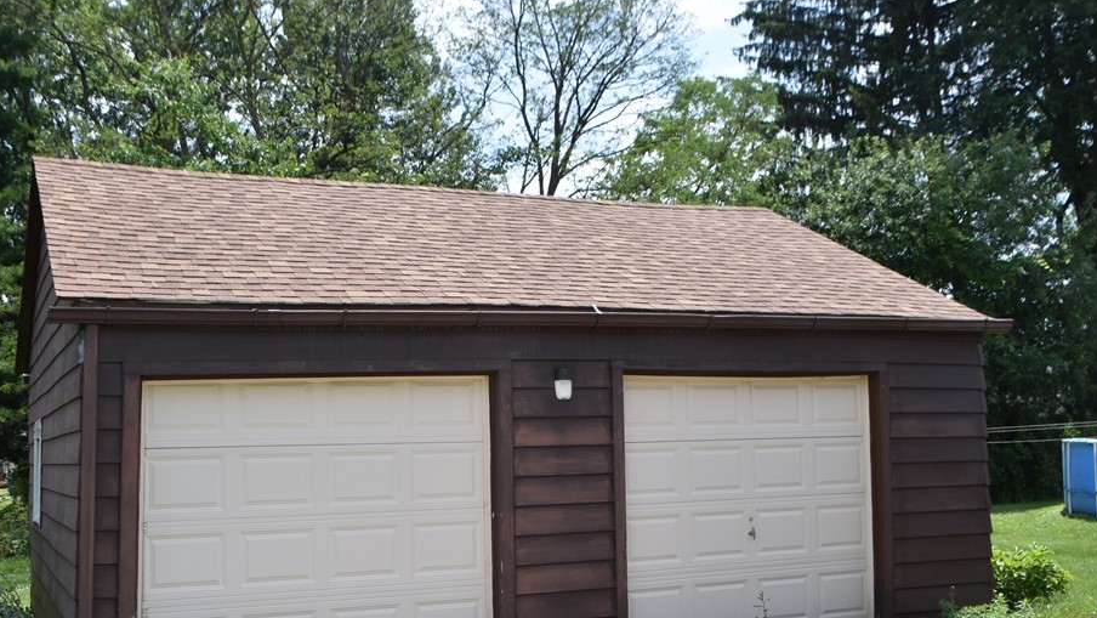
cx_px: 461
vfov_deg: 30.0
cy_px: 339
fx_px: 1153
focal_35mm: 40
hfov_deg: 50.7
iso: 200
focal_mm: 21
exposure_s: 1/320
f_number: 9
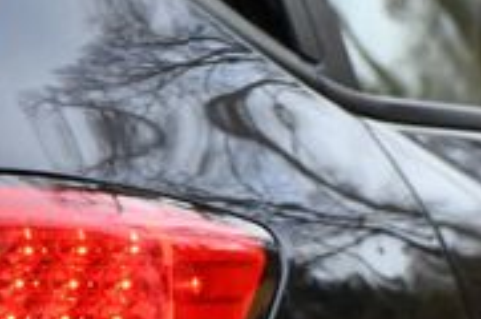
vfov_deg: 2.2
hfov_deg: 3.3
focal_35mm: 616
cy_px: 303
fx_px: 8216
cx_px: -151
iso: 250
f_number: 5.6
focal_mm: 116
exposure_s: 1/250
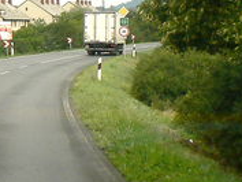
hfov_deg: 11.9
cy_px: -5
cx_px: -27
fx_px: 1140
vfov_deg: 9.1
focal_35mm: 163
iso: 80
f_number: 5.6
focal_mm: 6
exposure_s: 1/250
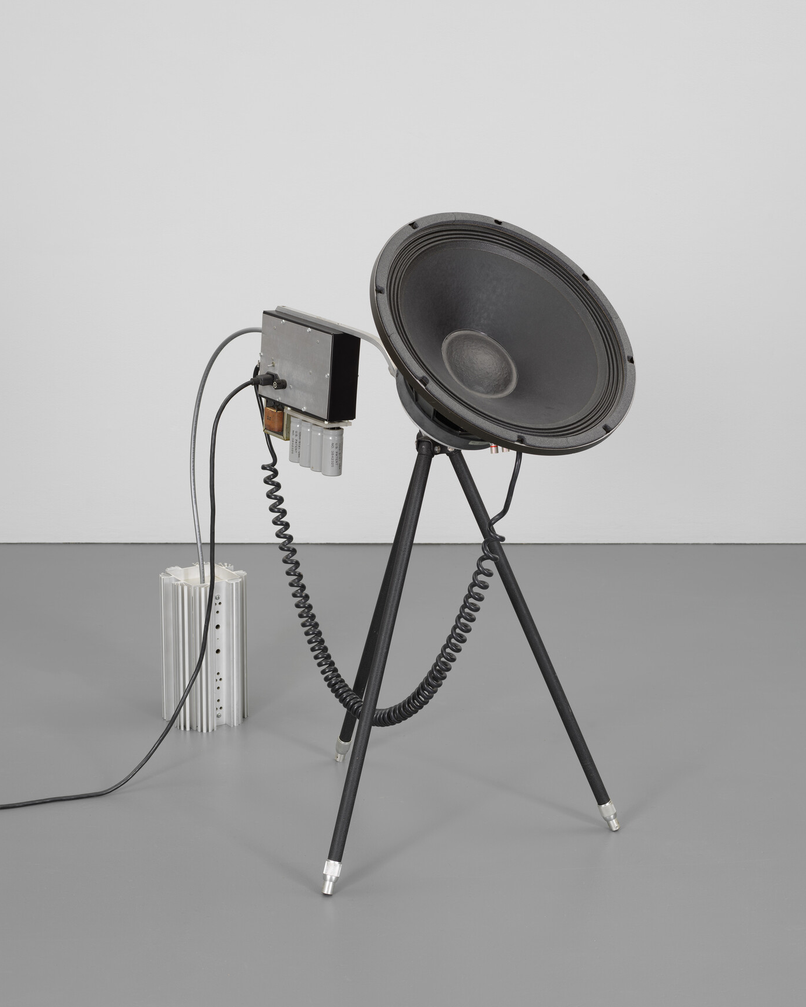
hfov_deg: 25.8
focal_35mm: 59
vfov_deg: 32.0
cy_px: 531
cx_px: 413
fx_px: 1760
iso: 64
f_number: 13
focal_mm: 80
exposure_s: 1/125
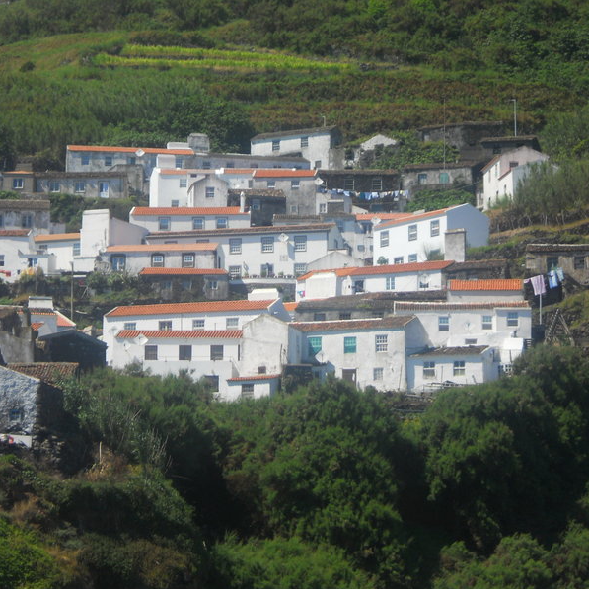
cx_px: 250
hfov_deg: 13.6
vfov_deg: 13.6
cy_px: 295
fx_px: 2464
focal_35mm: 128
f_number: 5.9
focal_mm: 19.6
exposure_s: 1/320
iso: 80
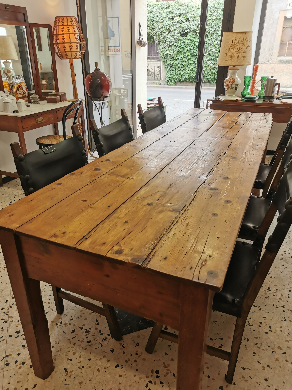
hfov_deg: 51.4
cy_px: 195
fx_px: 304
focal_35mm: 27
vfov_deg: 65.3
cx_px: 146
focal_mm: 5.58
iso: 50
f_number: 1.8
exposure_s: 1/197
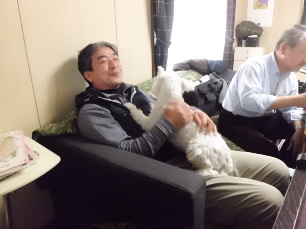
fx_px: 230
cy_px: 114
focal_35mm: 26
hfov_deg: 67.3
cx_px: 153
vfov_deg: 53.1
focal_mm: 4.7
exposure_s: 1/20
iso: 800
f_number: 2.8
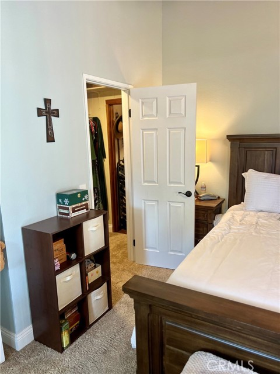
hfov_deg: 53.1
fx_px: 280
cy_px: 187
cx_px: 140
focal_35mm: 26
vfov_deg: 67.3
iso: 125
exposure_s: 1/60
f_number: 1.5
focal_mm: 5.7
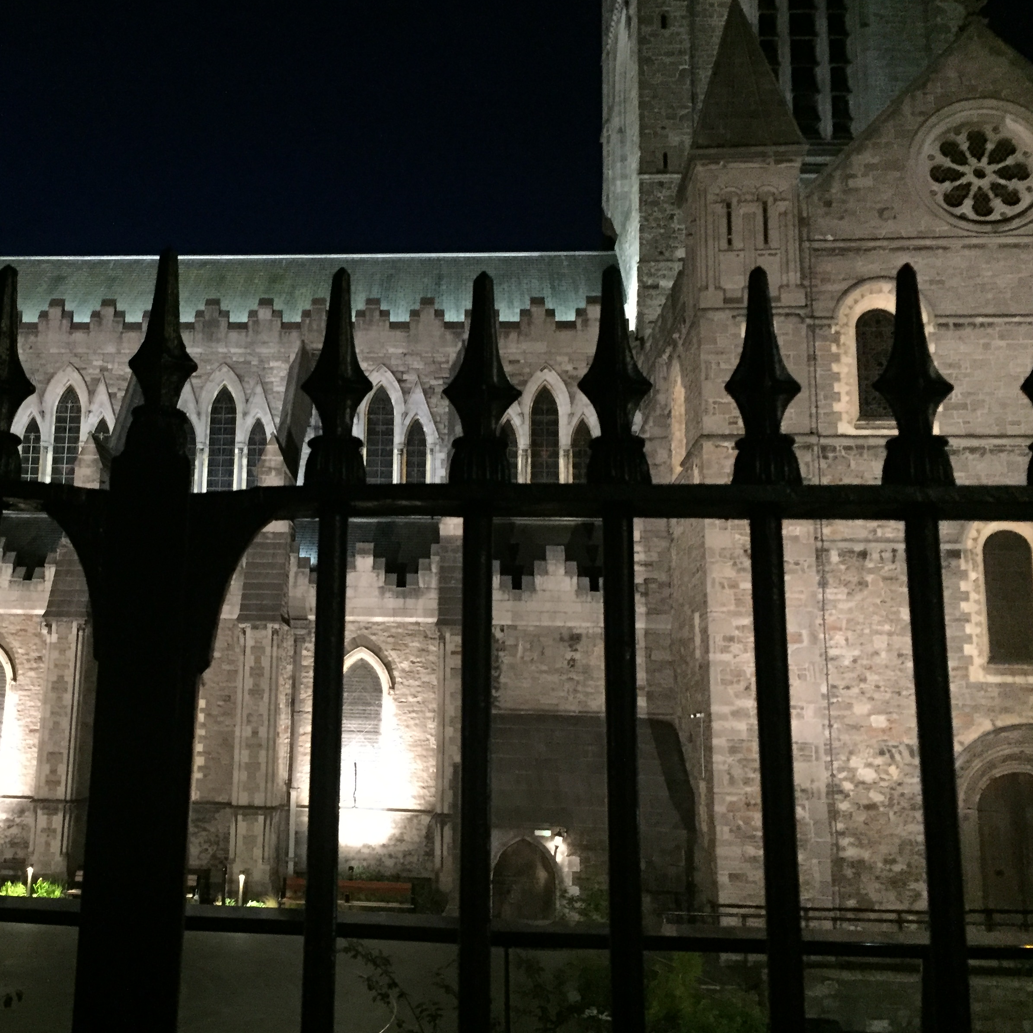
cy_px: 519
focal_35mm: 35
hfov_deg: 46.4
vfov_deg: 47.2
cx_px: 339
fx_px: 1182
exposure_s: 1/17
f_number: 2.2
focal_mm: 4.15
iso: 400
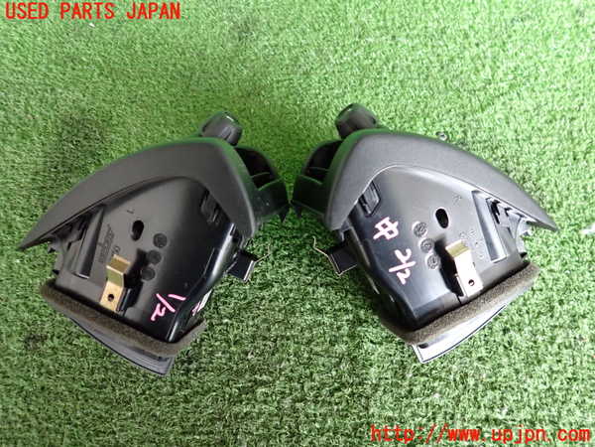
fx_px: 430
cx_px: 298
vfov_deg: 54.9
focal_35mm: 25
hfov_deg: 69.4
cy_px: 224
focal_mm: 4.5
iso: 800
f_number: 2
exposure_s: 1/30
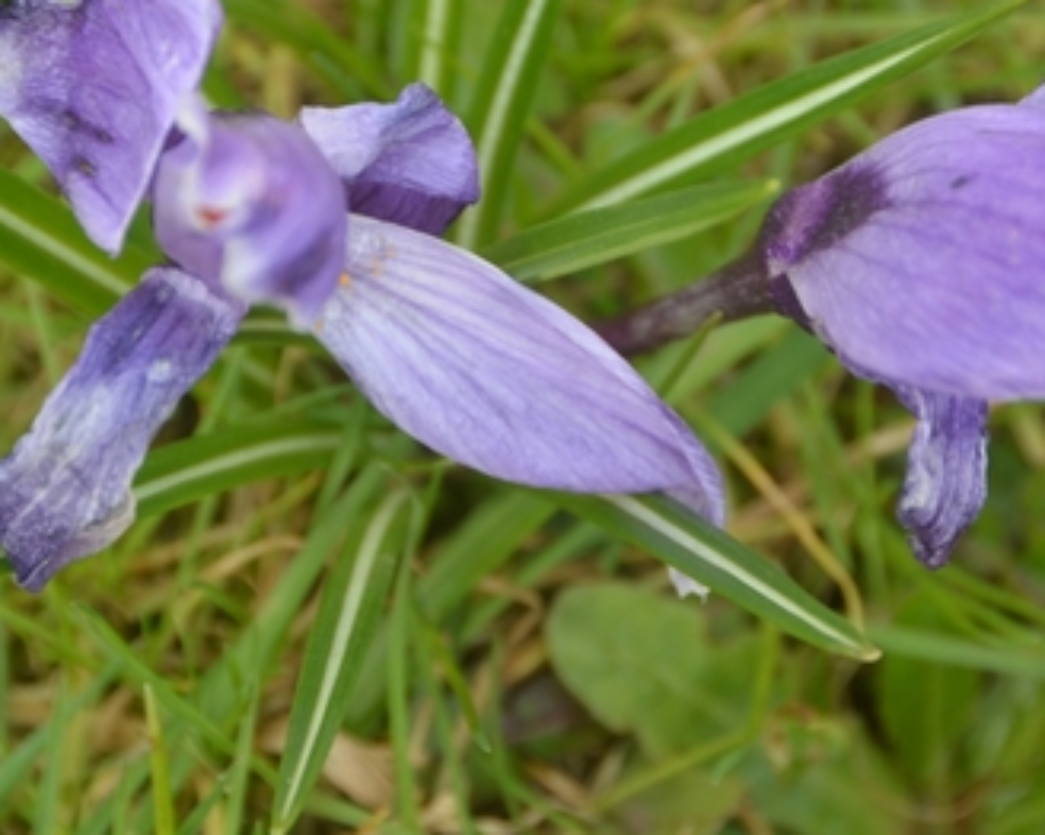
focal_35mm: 514
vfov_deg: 3.0
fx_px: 15888
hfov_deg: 3.8
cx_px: 513
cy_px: 228
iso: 280
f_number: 8
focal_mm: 200
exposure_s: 1/125
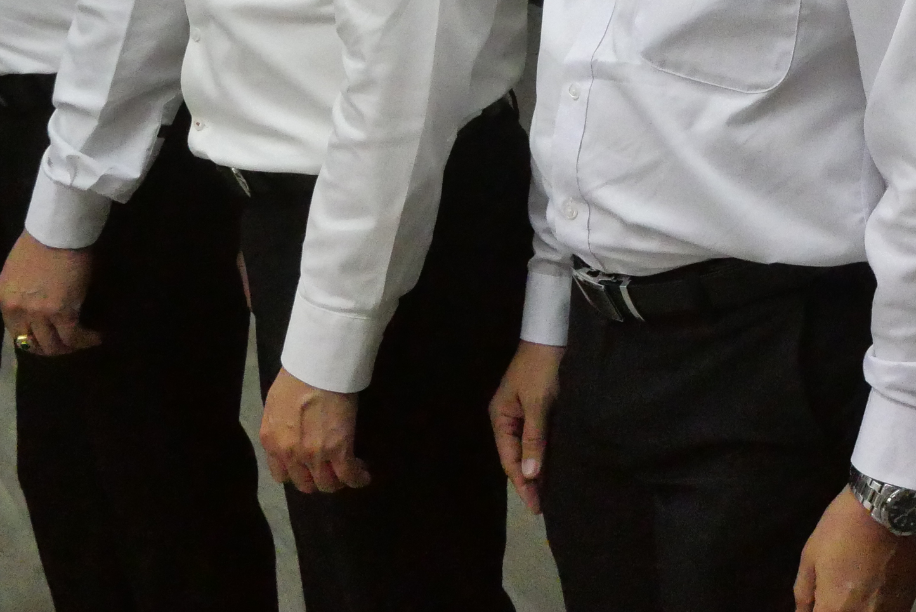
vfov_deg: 14.6
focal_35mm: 90
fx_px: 2291
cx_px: 910
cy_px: -166
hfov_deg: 21.8
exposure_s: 1/320
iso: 6400
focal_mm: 17
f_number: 7.1
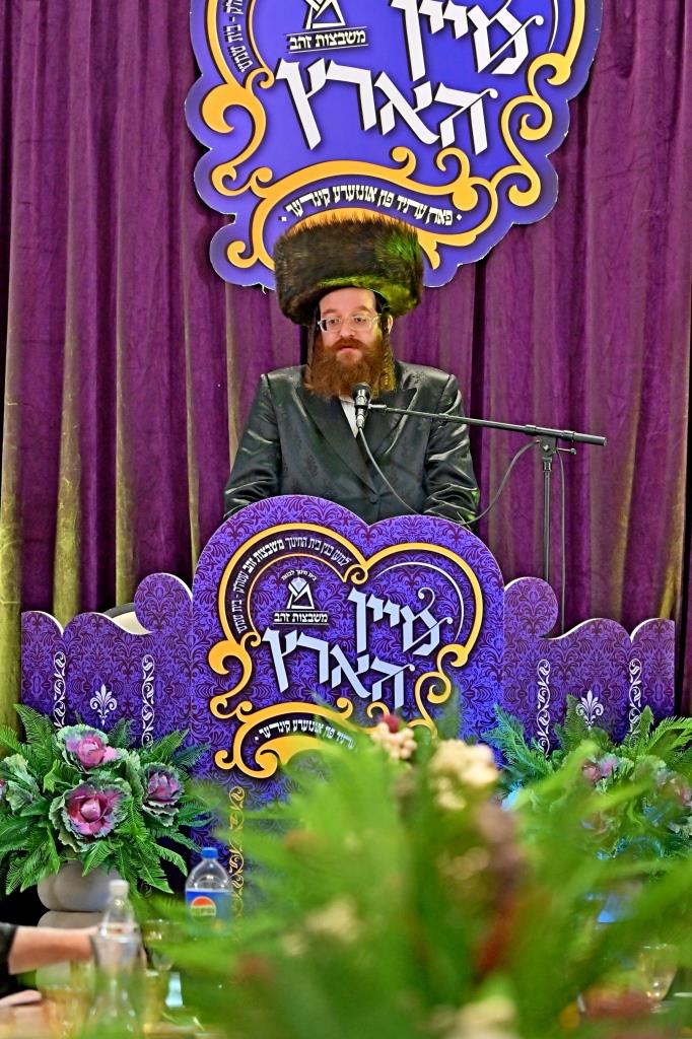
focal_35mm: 180
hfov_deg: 7.6
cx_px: 346
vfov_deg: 11.4
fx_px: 5193
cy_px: 520
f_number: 4
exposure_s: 1/200
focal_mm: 120
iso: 800
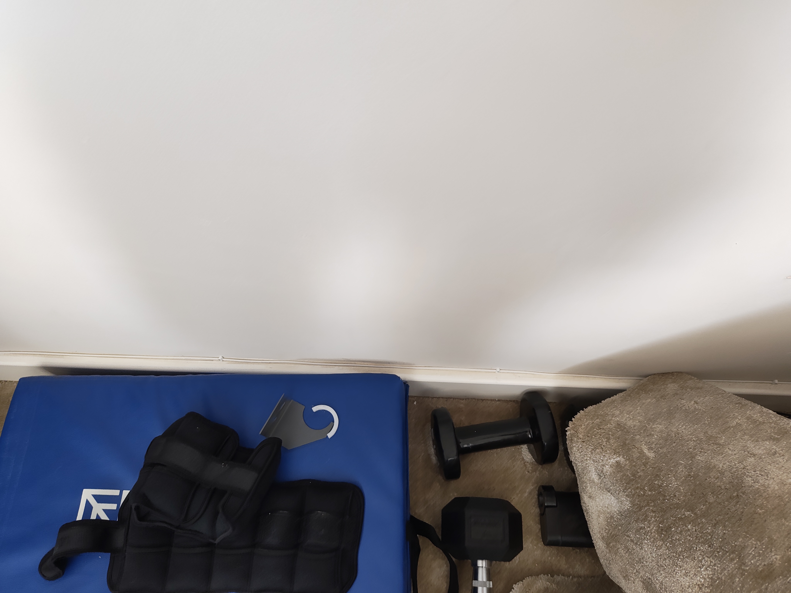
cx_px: 396
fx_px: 548
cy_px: 296
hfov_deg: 71.6
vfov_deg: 56.8
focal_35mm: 24
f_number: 1.88
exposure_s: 1/33.3
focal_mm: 5.56
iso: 684
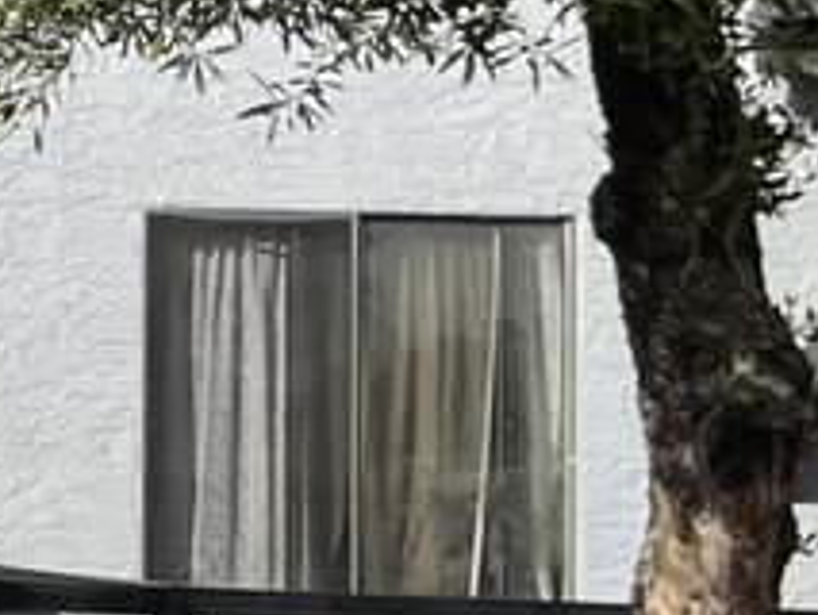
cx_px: -1348
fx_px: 3547
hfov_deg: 10.6
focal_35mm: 150
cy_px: 227
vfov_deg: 9.9
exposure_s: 1/3559
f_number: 1.6
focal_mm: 5.1
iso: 32
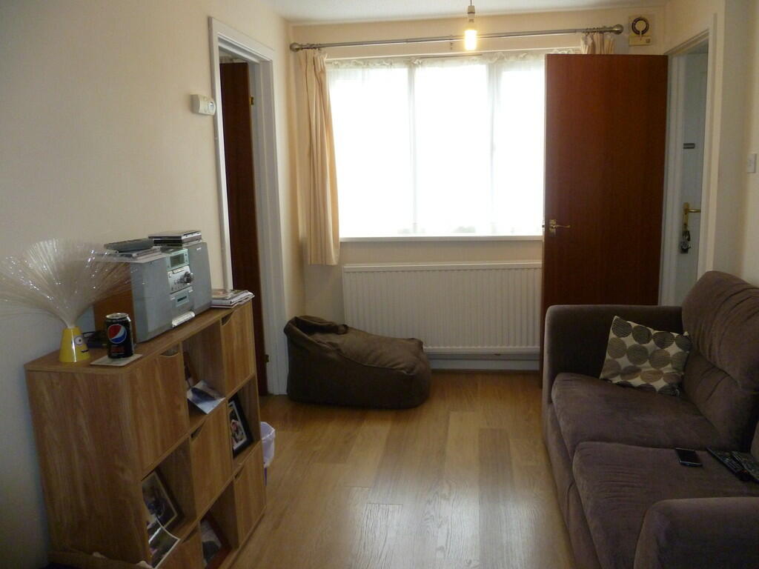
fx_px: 614
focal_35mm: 28
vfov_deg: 49.7
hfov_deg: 63.4
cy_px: 284
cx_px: 380
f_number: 2.8
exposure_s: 1/30
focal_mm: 5
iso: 320
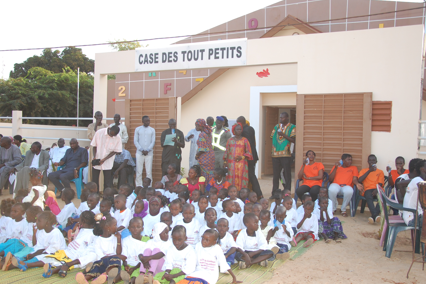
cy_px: 142
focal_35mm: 39
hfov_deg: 50.1
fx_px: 456
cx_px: 210
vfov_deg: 34.6
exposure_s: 1/400
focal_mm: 25
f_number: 4
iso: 400
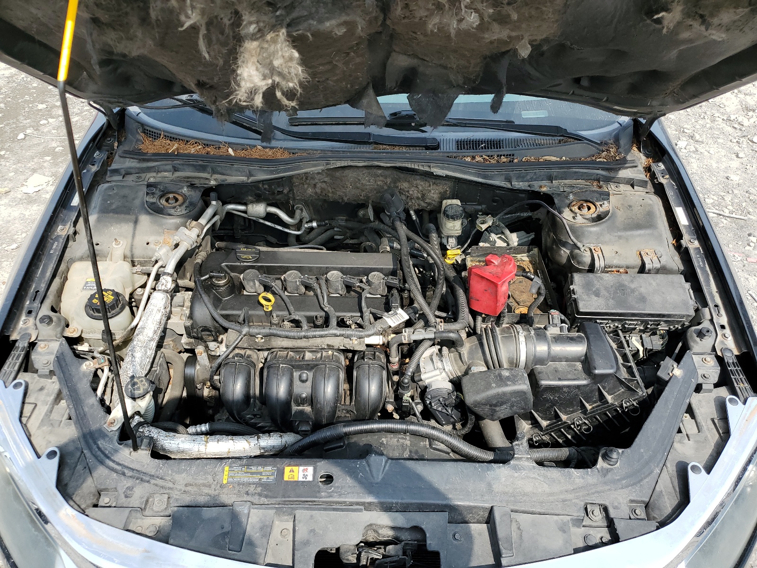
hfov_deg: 67.3
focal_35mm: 26
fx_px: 569
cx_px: 378
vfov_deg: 53.1
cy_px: 284
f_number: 1.5
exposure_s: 1/1429
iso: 50
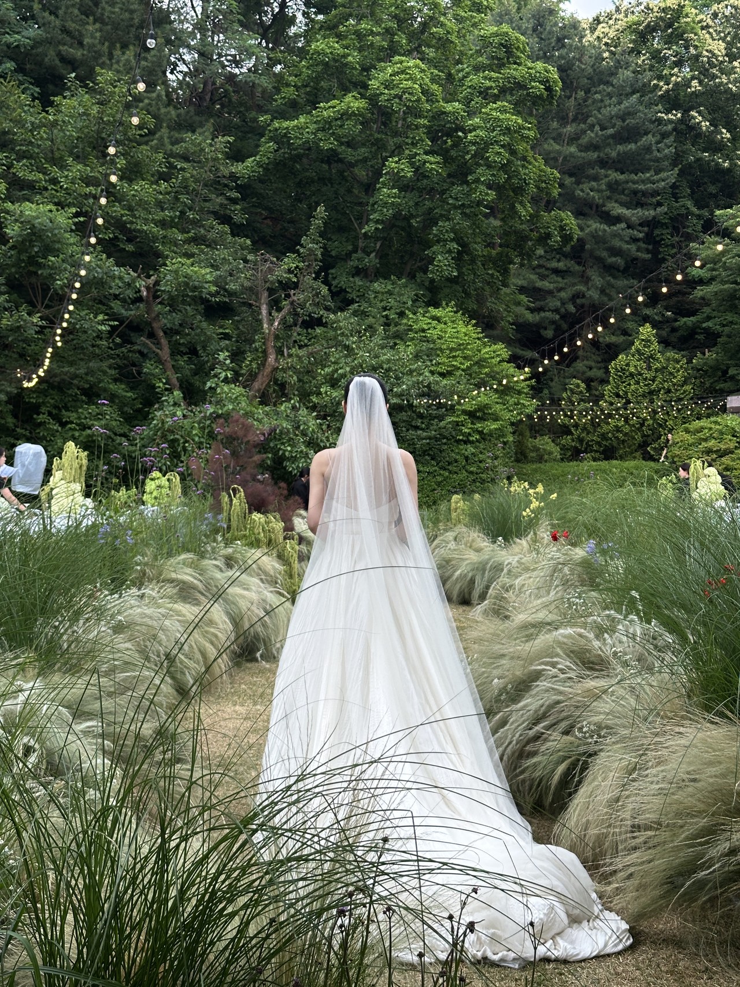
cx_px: 370
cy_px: 494
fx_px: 1368
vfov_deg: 39.7
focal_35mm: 48
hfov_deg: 30.3
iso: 64
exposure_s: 1/225
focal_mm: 6.86
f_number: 1.78
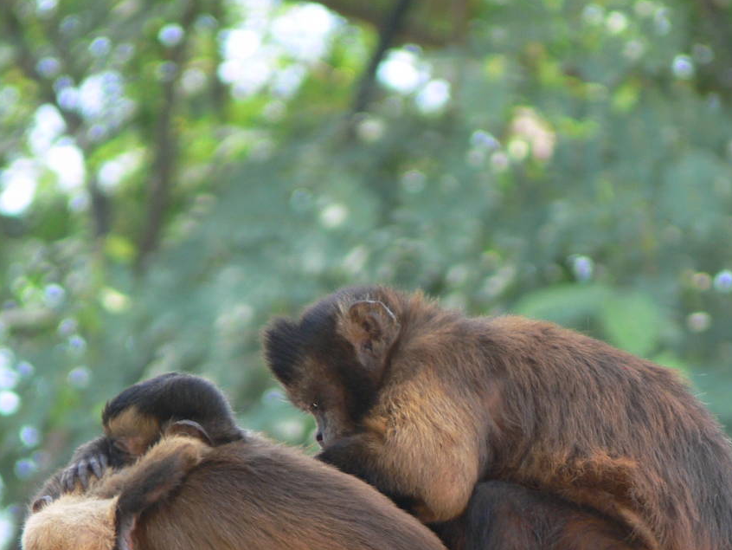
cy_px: 509
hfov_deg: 2.5
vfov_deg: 1.9
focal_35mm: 794
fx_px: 16795
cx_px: 396
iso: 80
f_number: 4
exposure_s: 1/80
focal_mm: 88.8
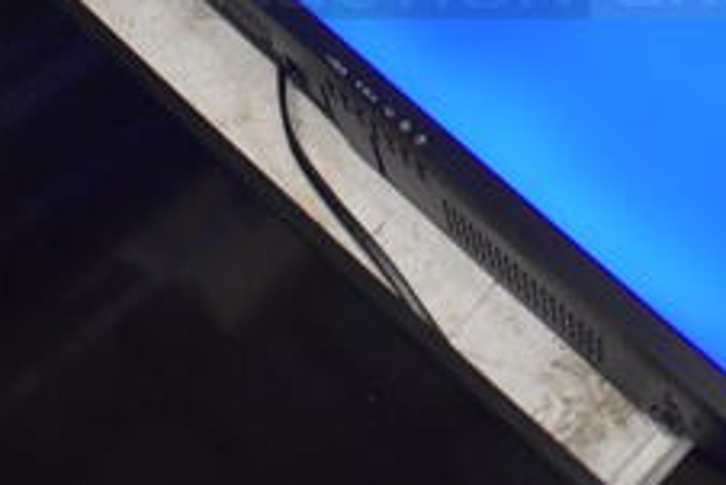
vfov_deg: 17.5
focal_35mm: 73
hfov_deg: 27.3
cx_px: 553
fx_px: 1473
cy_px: -151
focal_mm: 18
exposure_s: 1/125
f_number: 3.5
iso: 2200
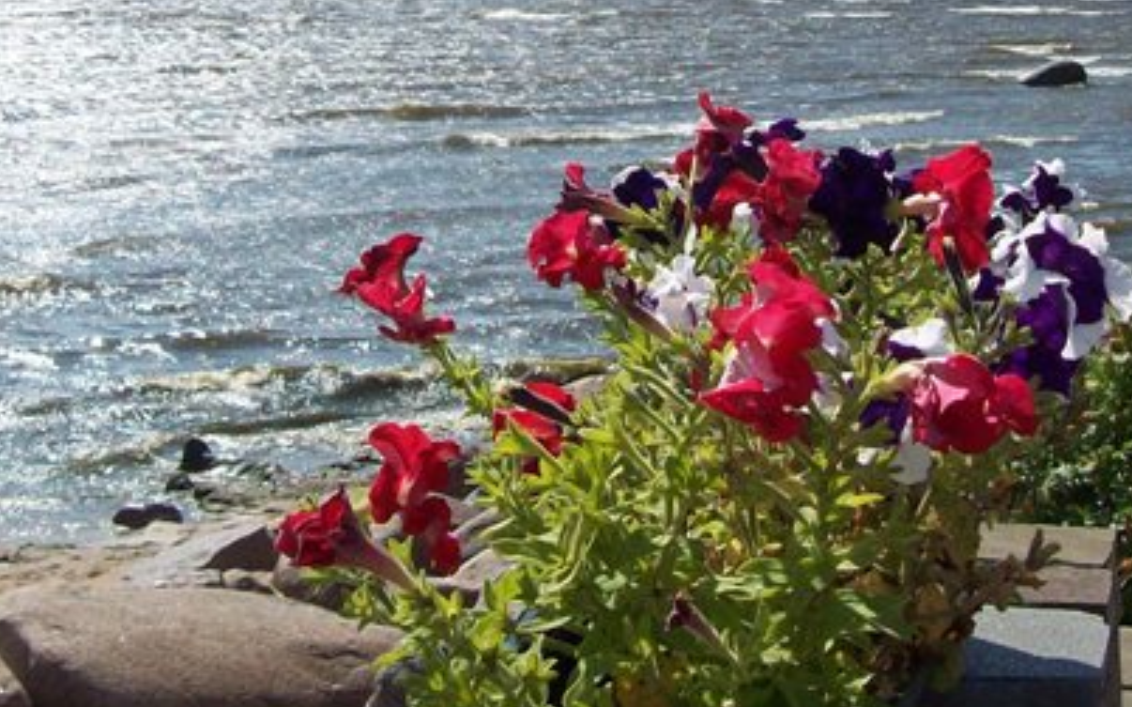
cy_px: -85
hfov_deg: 27.1
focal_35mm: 76
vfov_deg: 16.6
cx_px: 583
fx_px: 2344
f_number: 4.8
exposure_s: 1/829
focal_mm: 6
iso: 80
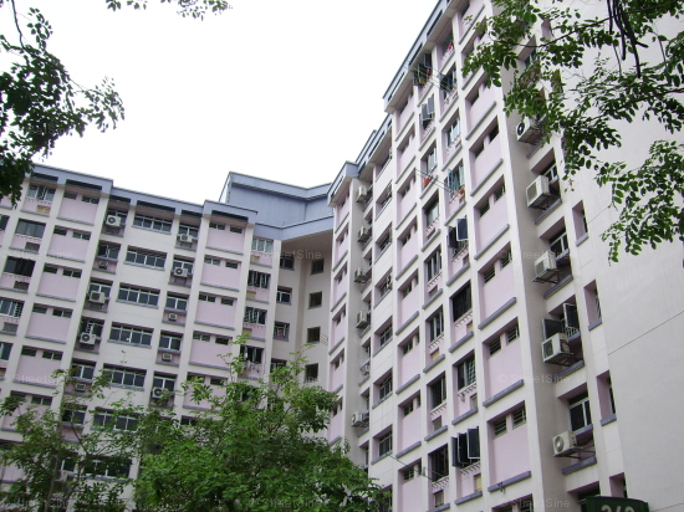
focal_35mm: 35
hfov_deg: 52.6
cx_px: 342
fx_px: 691
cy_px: 256
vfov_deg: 40.7
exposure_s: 1/192
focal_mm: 5.95
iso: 50
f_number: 5.8
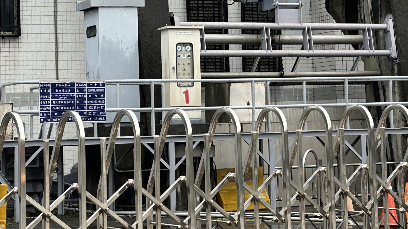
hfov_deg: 19.5
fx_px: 1190
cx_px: 222
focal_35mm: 110
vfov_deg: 11.0
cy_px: 62
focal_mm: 9
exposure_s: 1/99
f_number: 2.8
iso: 50
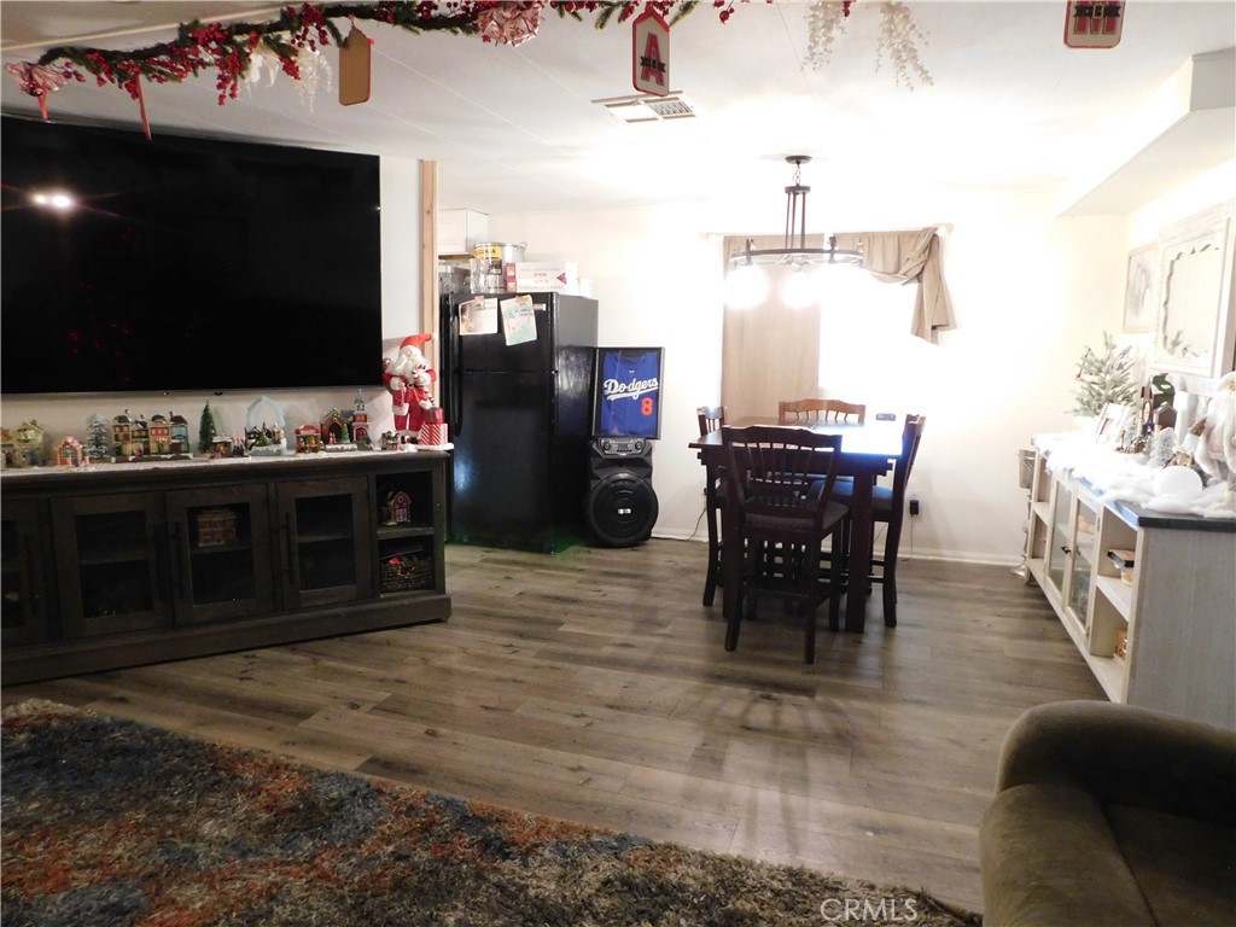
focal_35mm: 23
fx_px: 821
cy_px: 464
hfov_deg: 73.9
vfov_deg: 58.9
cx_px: 618
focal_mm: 4
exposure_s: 1/10
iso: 400
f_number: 3
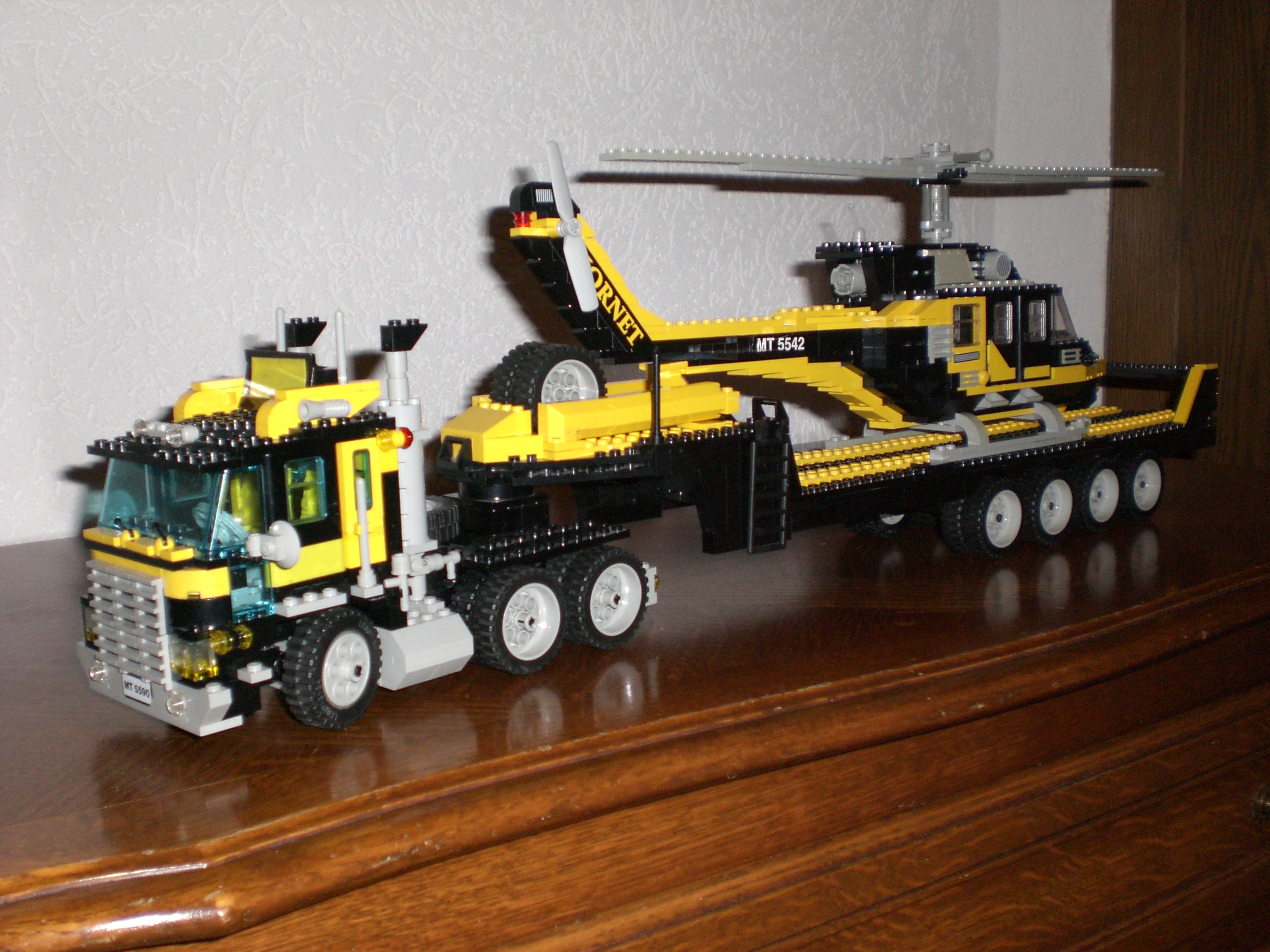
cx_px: 635
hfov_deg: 49.0
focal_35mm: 38
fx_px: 1394
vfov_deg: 37.7
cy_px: 476
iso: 200
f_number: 3.1
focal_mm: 6.3
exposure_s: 1/60
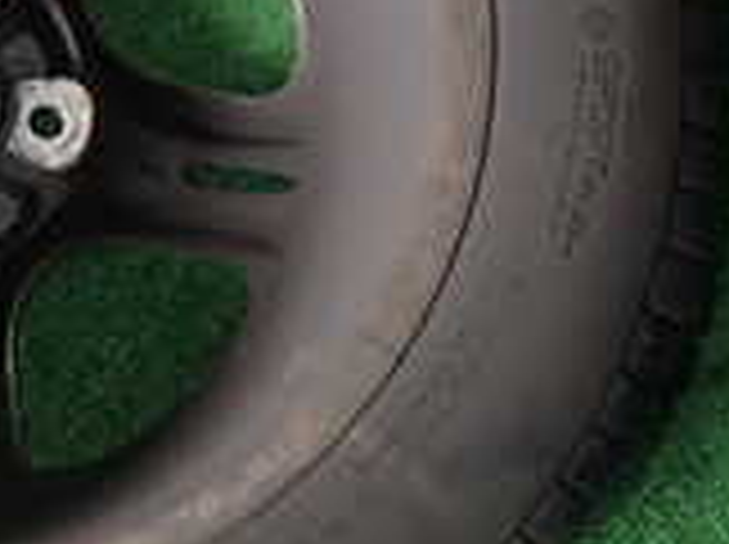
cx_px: -130
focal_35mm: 104
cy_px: 90
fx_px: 2187
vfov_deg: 14.1
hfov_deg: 18.0
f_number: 6.3
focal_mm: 5.05
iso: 160
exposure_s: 1/30
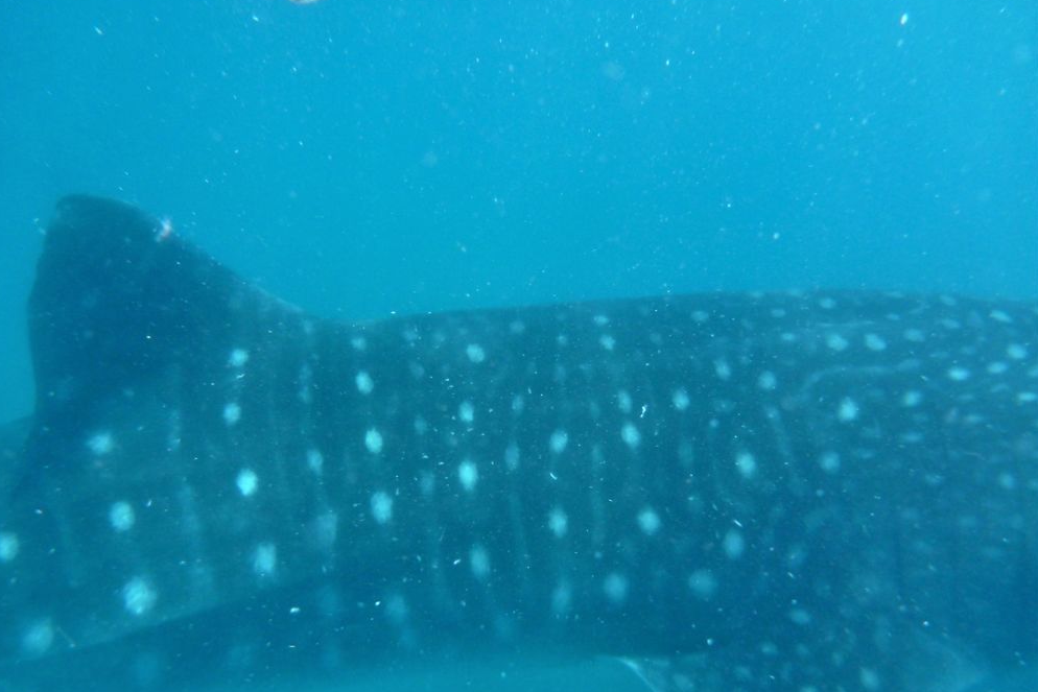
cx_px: 508
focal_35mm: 30
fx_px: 865
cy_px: 385
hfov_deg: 61.9
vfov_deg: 43.5
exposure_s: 1/500
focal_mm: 4.9
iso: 250
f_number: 3.3
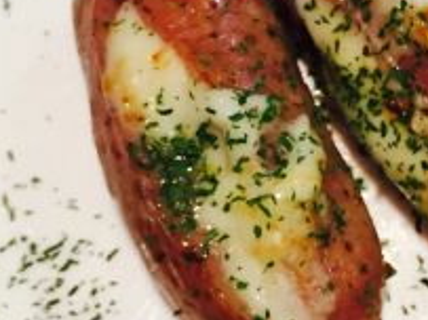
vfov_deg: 14.7
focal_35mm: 100
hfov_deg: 19.5
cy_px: 49
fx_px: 1236
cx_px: 310
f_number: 2.2
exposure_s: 1/33
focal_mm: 4.15
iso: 125
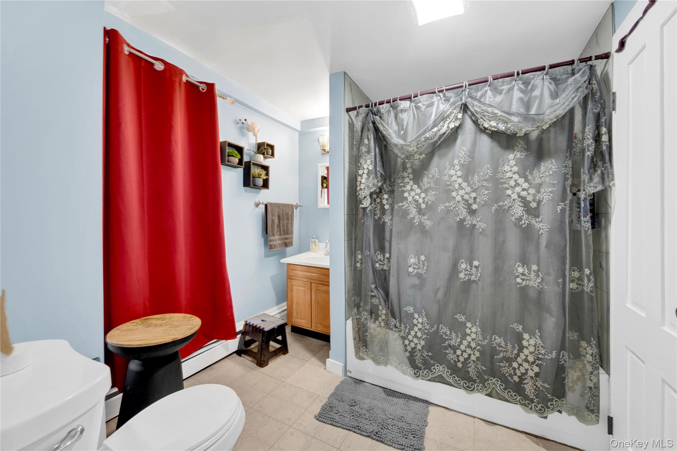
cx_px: 338
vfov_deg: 90.0
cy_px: 226
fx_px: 226
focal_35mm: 12
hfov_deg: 112.6
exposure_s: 1
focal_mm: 8
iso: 100
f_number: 8
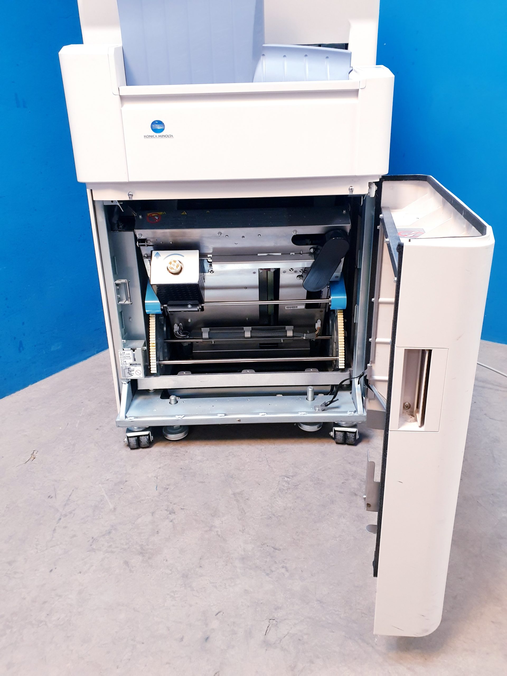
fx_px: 508
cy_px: 338
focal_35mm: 26
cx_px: 254
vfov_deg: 67.3
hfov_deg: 53.1
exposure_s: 1/50
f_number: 2.4
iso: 400
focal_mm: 4.3
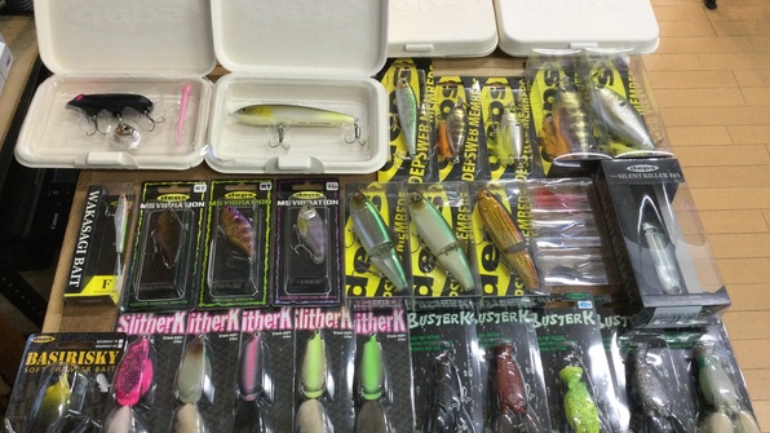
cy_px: 217
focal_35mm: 34
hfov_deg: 58.0
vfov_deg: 34.6
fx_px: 694
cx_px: 385
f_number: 2.4
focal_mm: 3.3
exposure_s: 1/30
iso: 40
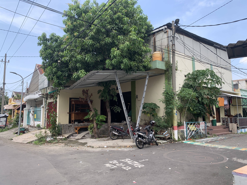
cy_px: 92
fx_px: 186
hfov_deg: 67.3
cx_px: 124
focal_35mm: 26
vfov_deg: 53.1
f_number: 1.8
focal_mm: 4.25
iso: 25
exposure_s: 1/1032
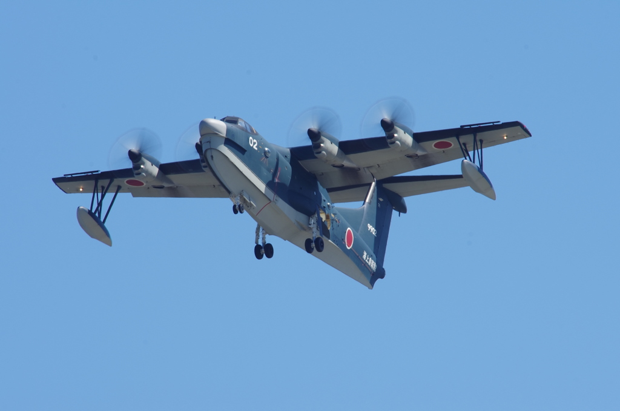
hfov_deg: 2.8
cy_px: 206
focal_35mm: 750
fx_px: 12889
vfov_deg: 1.8
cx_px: 310
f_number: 16
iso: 100
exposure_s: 1/100
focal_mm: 500
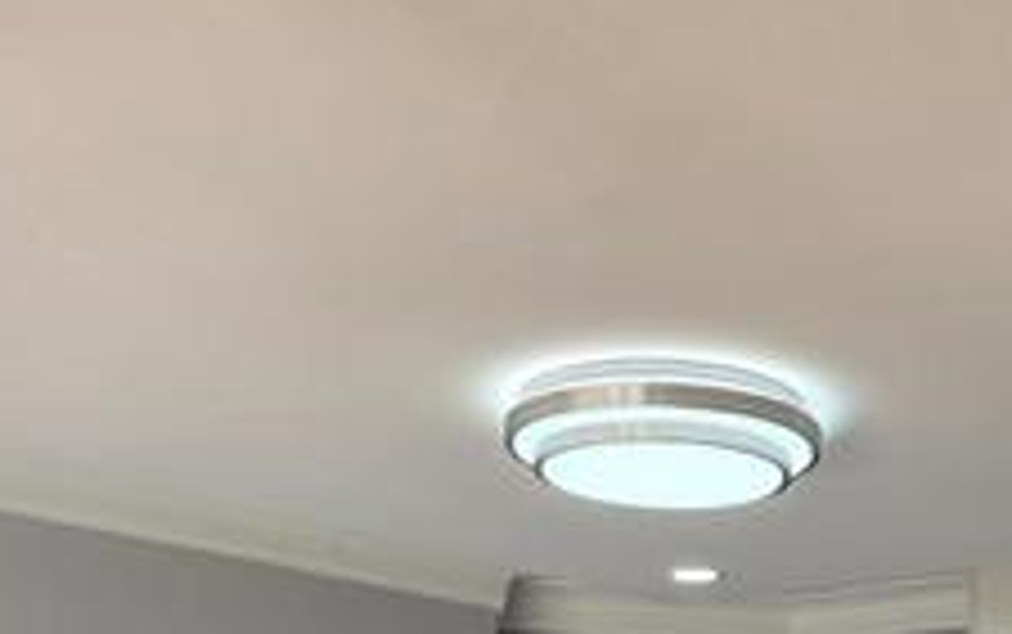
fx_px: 1352
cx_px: 747
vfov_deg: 23.6
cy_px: 800
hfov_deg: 40.0
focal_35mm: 49
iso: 32
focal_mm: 2.2
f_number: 1.9
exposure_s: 1/100
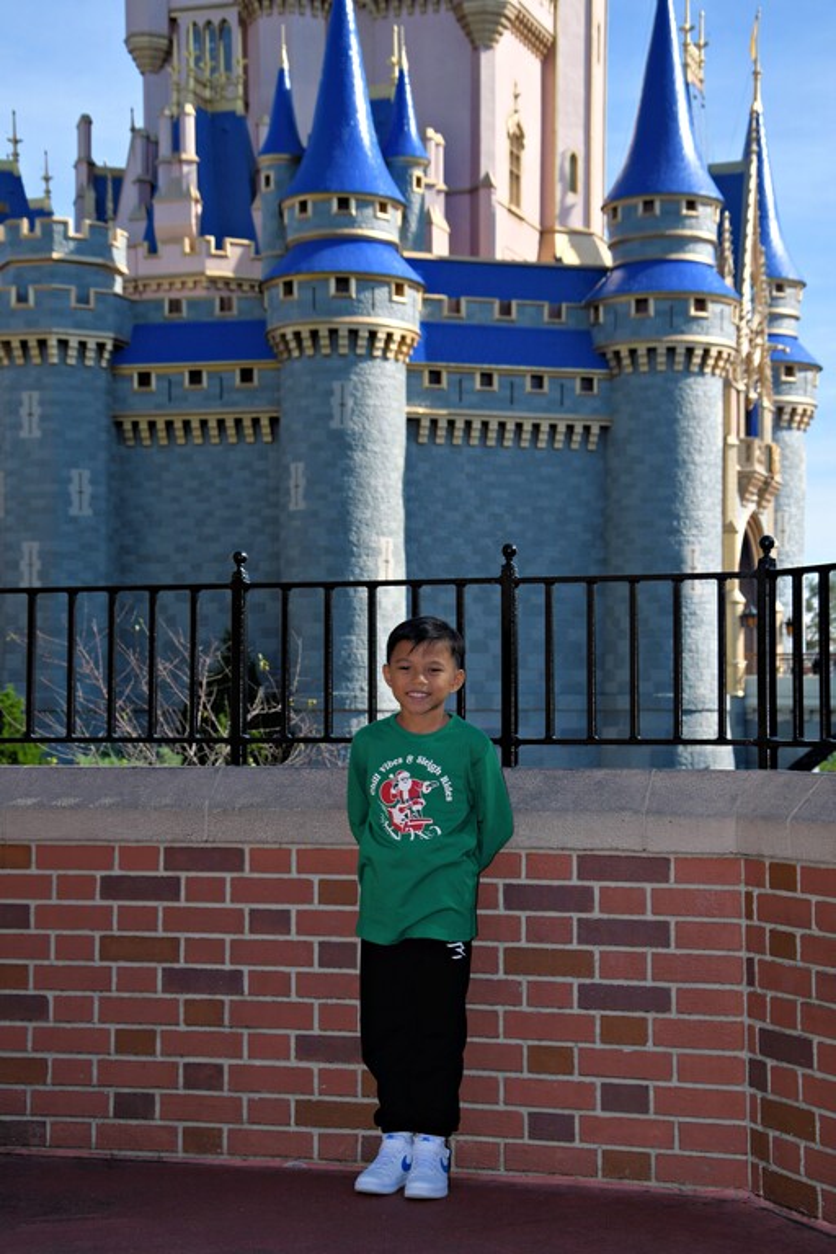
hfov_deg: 21.6
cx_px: 418
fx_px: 2194
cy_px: 627
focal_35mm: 63
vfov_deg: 31.9
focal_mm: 42
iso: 100
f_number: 9
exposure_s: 1/250
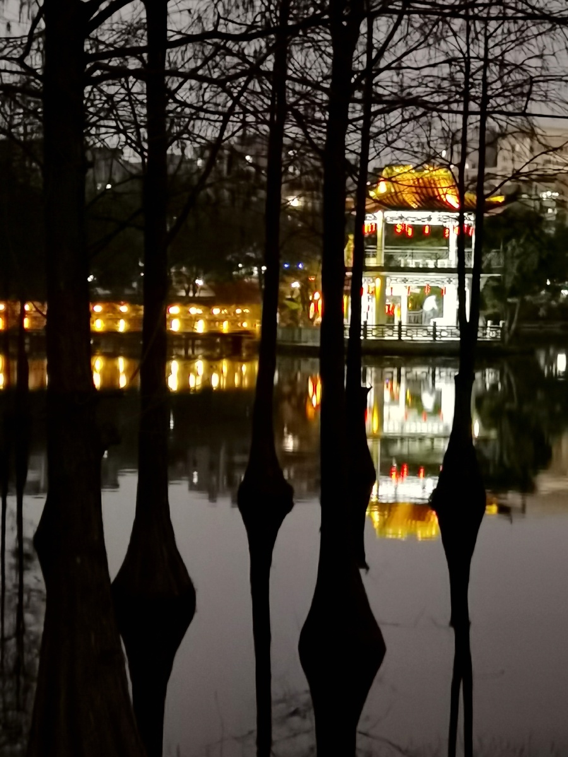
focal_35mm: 83
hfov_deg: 17.8
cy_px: 378
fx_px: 1816
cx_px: 284
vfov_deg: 23.6
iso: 1600
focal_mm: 6.71
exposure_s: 1/16.7
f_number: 1.9
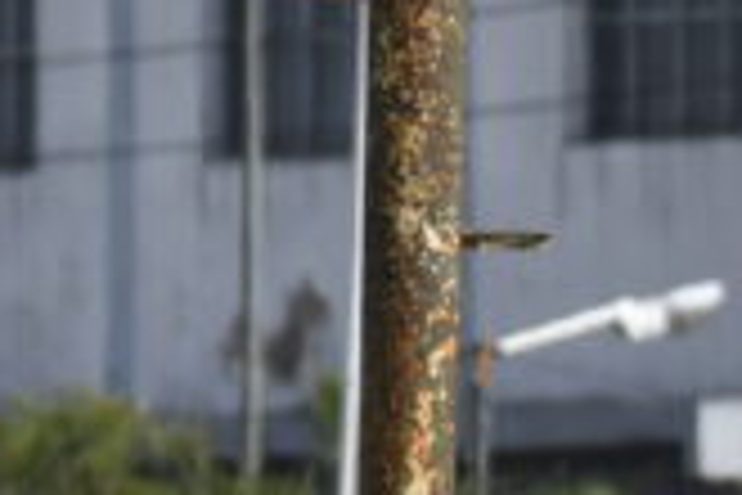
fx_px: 42311
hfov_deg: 1.0
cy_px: 1096
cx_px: 2253
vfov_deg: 0.7
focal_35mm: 2053
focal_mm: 220
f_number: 7.1
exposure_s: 1/1600
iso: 400
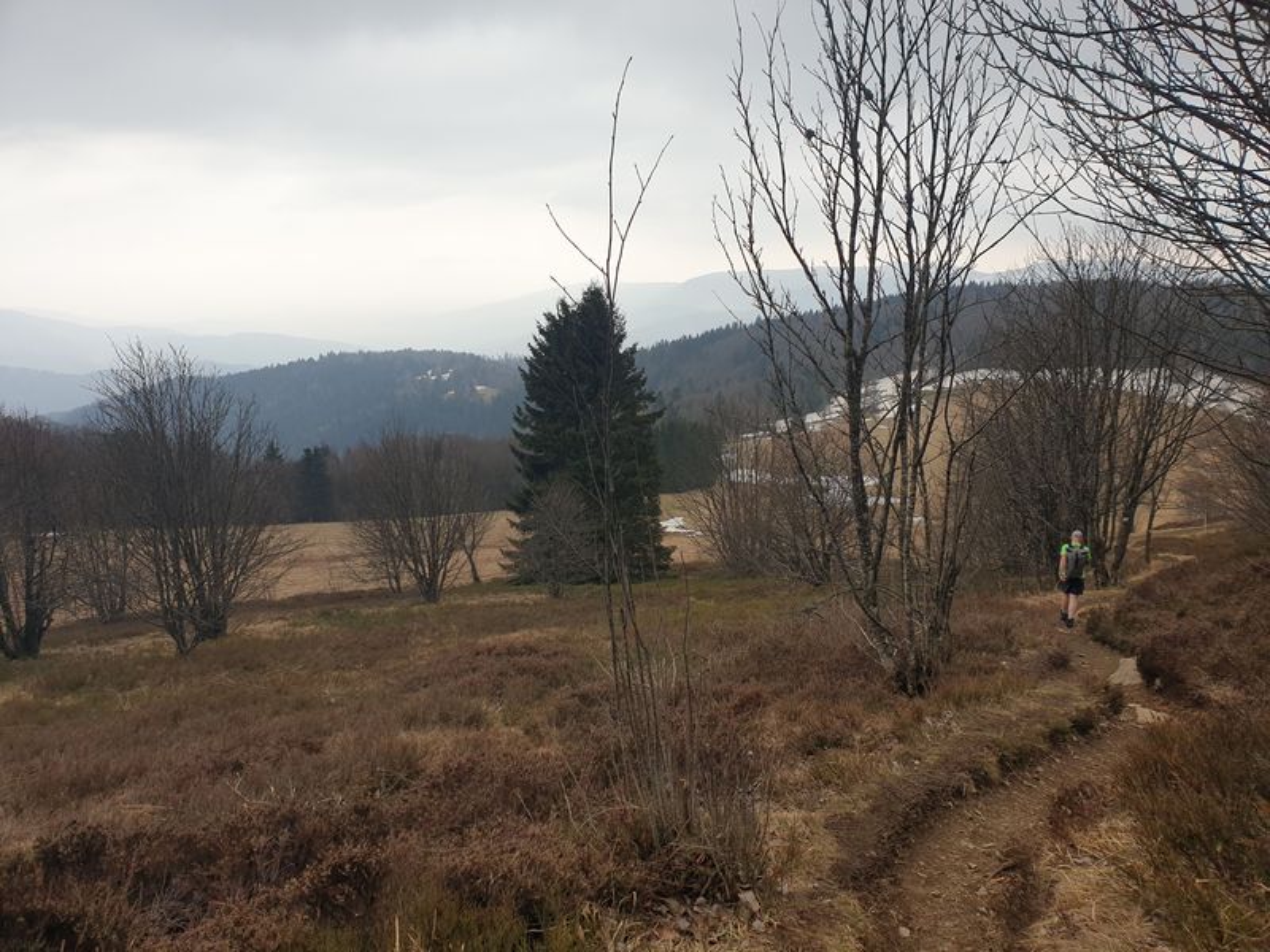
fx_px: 954
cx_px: 635
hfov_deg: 67.3
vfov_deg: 53.1
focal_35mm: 26
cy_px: 476
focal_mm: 4.3
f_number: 2.4
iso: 50
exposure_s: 1/406
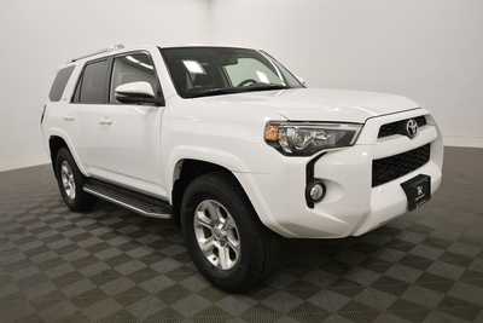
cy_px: 162
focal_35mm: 27
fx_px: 362
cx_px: 242
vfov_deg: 48.0
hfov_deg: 67.4
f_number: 5.6
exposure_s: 1/250
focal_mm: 18
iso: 800
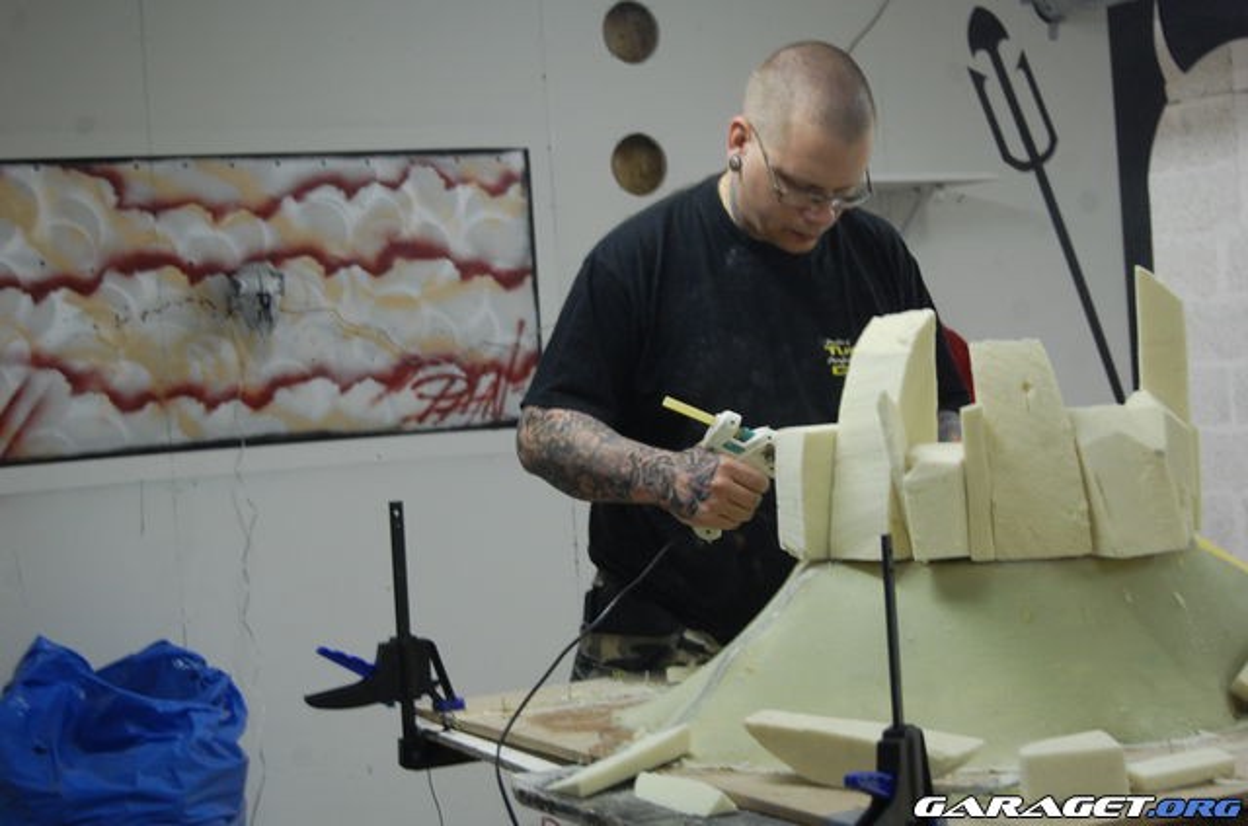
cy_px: 413
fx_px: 2076
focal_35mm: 60
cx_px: 624
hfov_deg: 33.5
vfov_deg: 22.5
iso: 800
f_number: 5
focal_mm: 40
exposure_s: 1/13
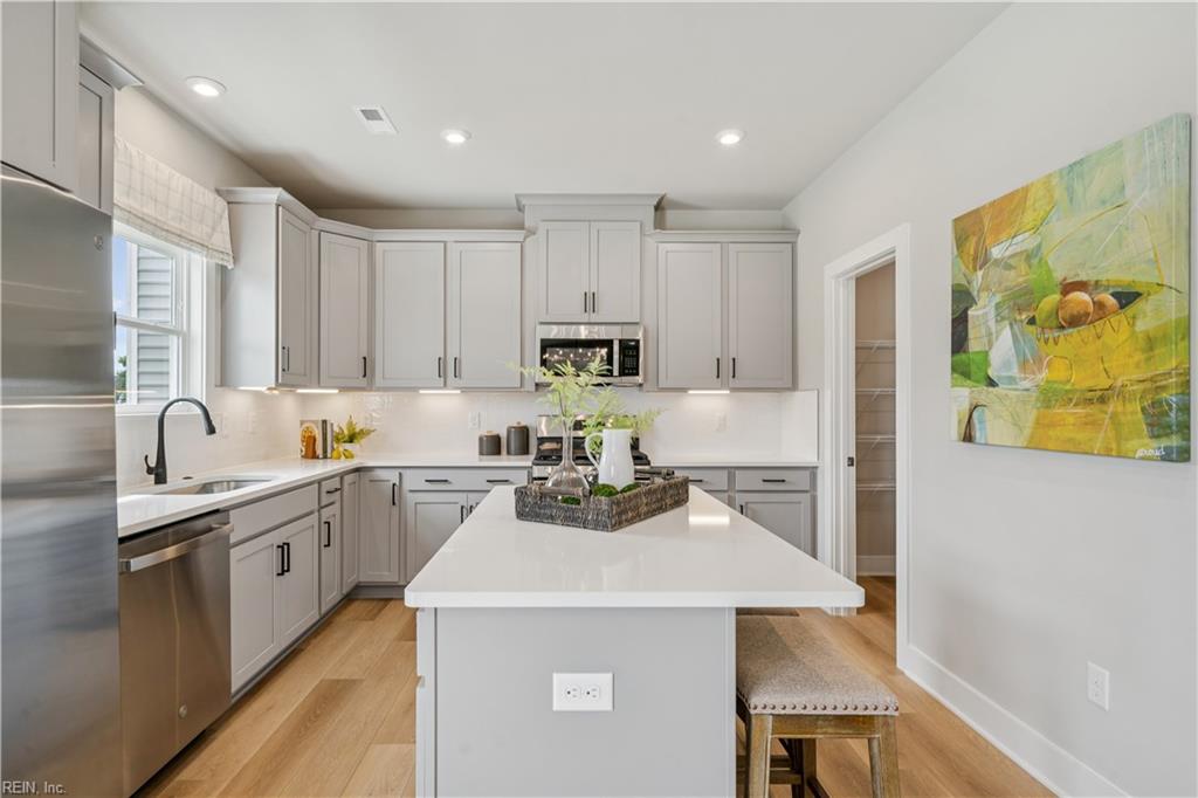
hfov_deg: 93.3
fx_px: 566
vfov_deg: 70.4
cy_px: 399
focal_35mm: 17
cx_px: 599
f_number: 8
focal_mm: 17
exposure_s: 1/20
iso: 125
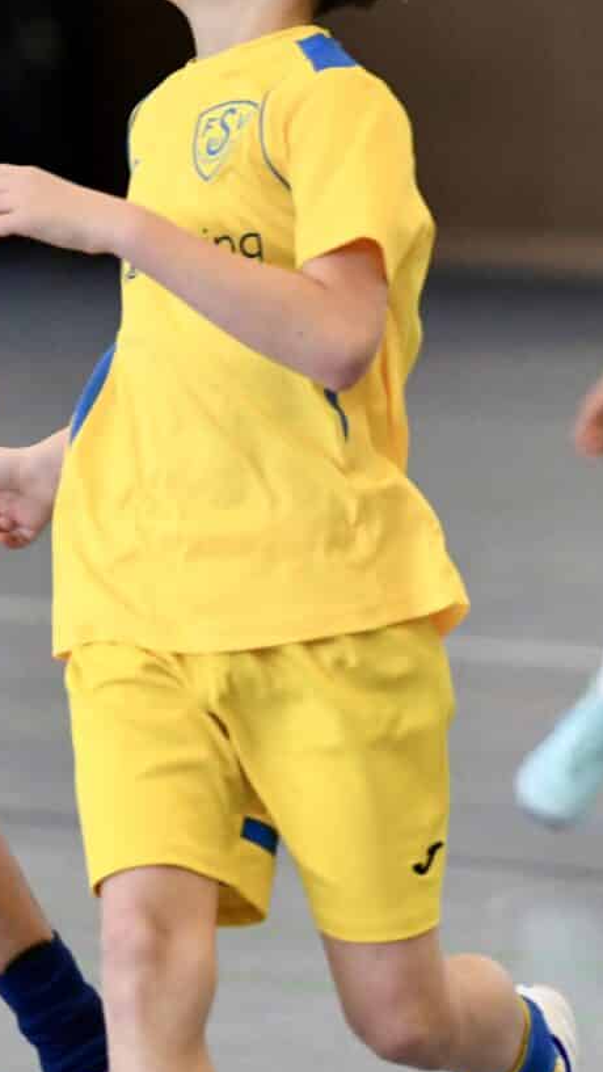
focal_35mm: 446
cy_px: 681
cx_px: 324
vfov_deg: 4.8
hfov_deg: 2.7
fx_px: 12680
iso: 5000
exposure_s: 1/1250
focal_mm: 170
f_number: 2.8
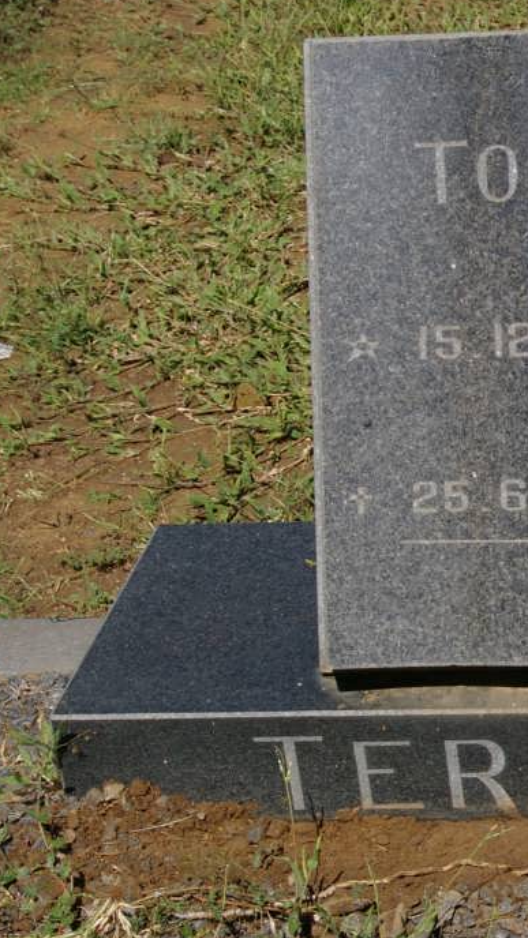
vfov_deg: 22.2
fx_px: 2387
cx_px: 739
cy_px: 416
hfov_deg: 12.1
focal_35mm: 96
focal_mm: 35
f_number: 11
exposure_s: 1/350
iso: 200
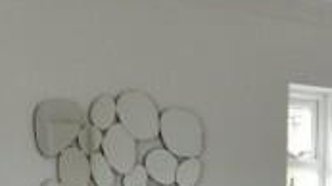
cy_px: 510
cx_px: 301
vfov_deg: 10.3
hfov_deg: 22.4
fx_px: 818
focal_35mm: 93
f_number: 8
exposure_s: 1/15
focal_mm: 10
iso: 400
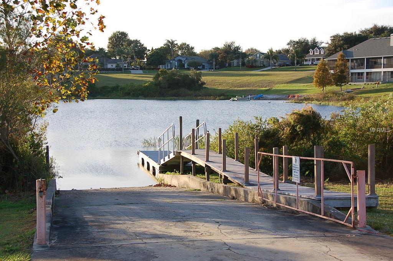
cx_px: 196
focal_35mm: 63
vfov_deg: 21.5
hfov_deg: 31.9
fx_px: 687
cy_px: 130
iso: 200
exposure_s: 1/200
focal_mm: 42
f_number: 7.1
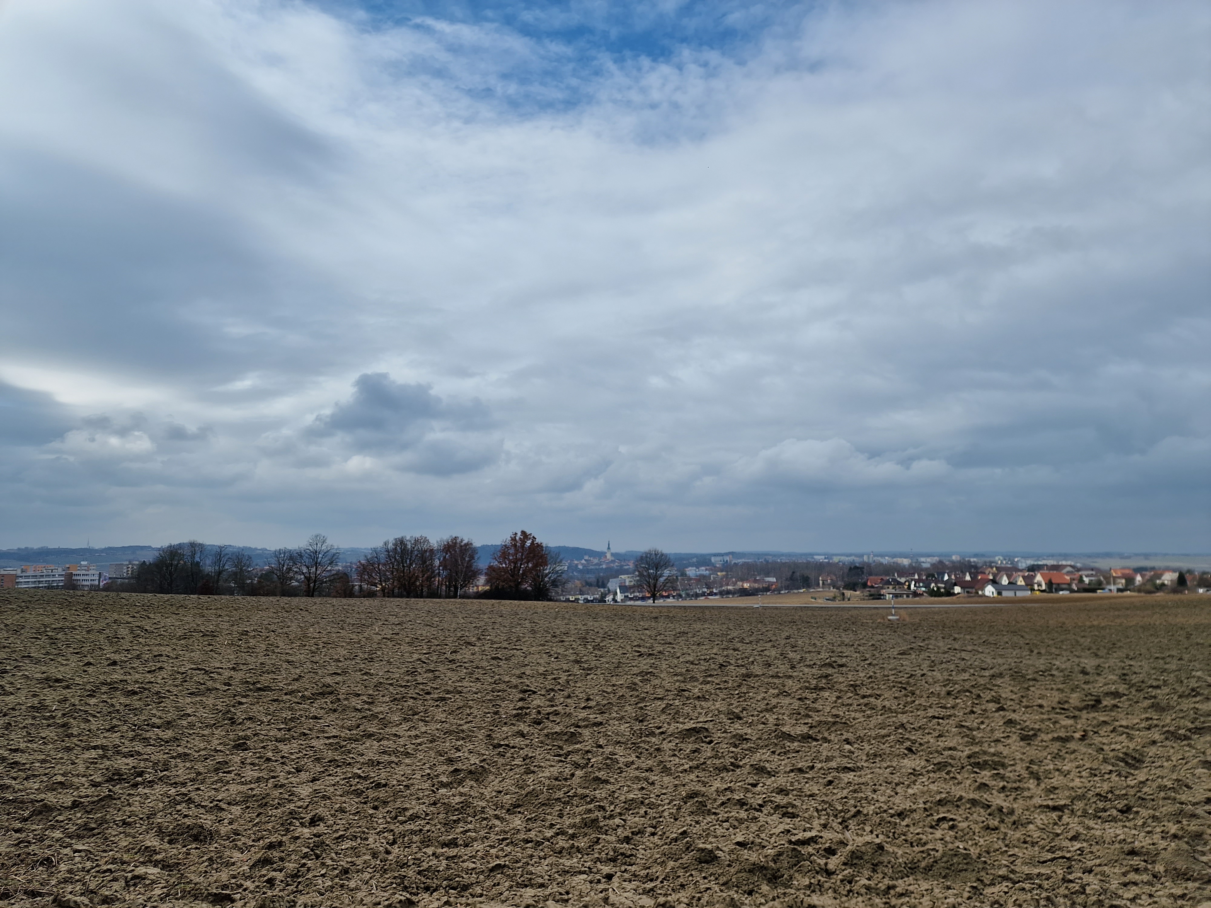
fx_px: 805
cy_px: 454
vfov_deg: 58.9
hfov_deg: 73.9
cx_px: 606
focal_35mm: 23
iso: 50
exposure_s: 1/2408
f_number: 1.8
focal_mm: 6.4
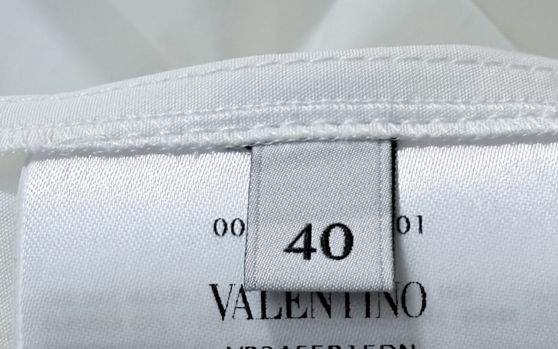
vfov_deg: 19.0
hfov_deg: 36.1
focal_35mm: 56
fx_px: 852
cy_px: 585
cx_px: 341
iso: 200
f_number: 2.2
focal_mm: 2.22
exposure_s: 1/100
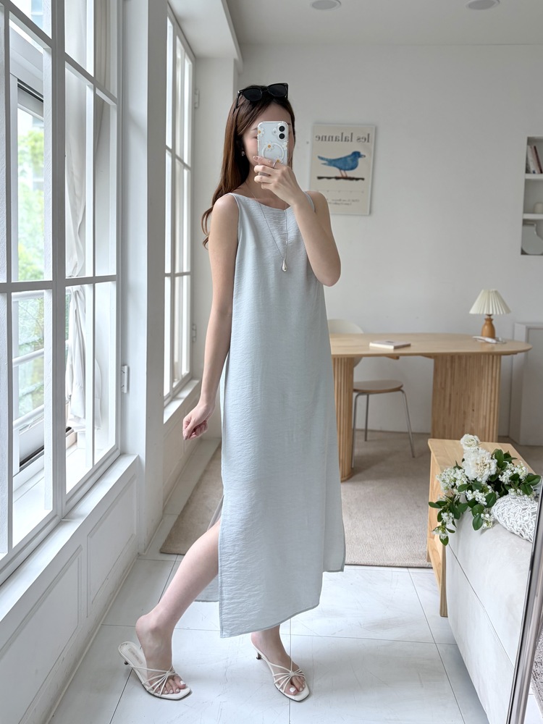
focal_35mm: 26
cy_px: 362
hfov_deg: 53.1
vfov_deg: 67.3
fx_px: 544
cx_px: 272
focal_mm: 5.96
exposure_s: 1/120
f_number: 1.6
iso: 50
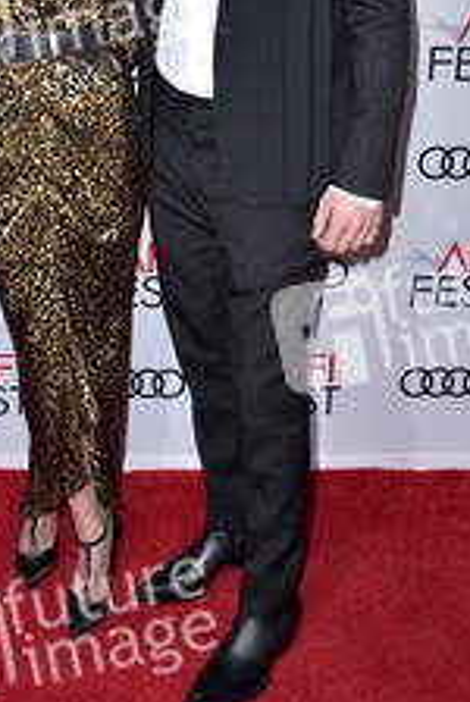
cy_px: 163
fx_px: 976
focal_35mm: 50
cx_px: 149
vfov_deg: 38.4
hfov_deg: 26.9
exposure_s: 1/250
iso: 320
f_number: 7.1
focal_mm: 28
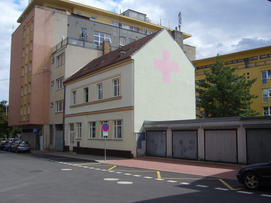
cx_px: 136
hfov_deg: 52.6
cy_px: 102
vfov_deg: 40.7
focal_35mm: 35
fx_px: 274
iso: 80
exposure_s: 1/320
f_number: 5.6
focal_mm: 5.8
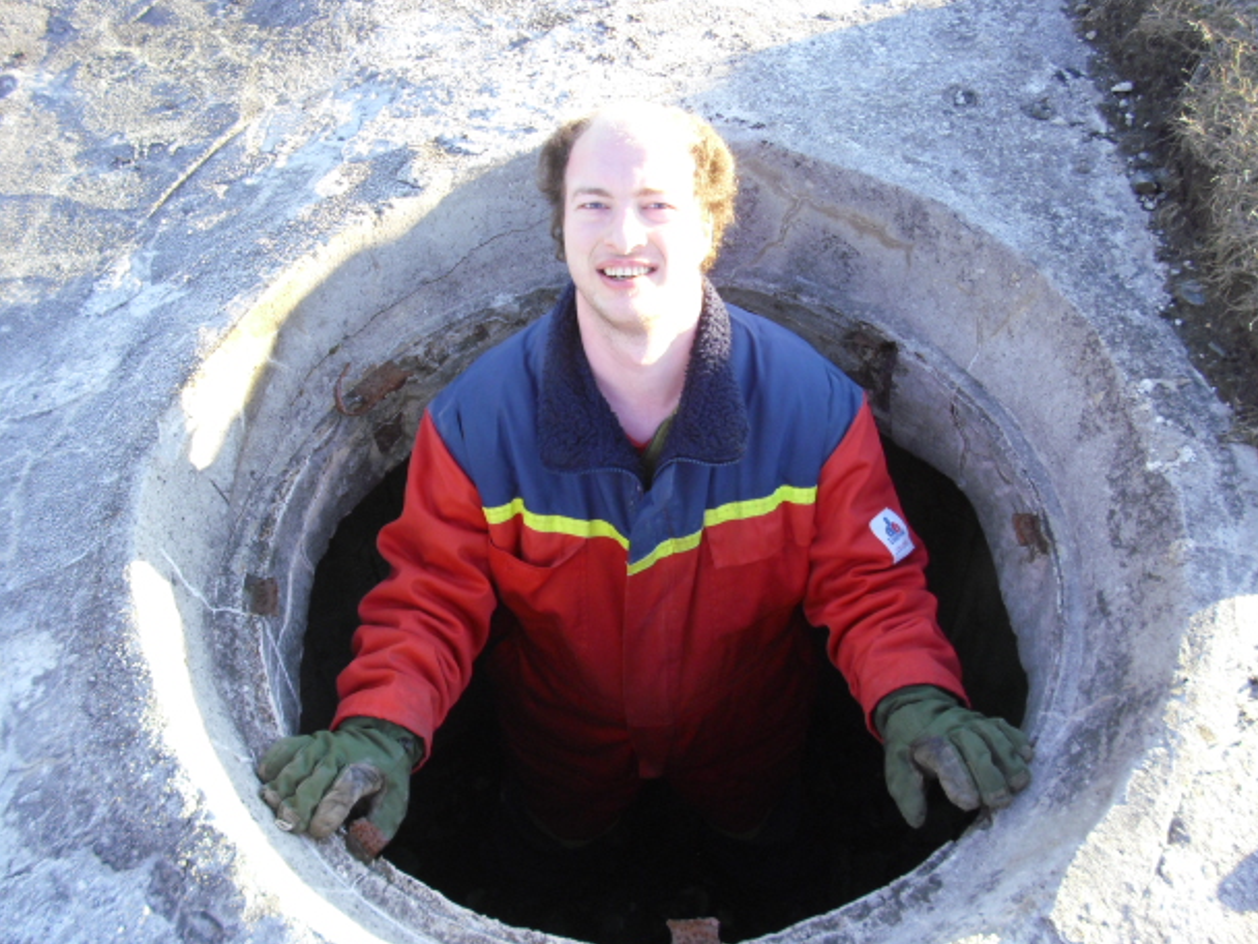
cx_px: 660
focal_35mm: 40
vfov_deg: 36.0
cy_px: 453
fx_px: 1454
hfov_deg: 46.8
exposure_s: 1/80
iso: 100
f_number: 2.8
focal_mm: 6.2
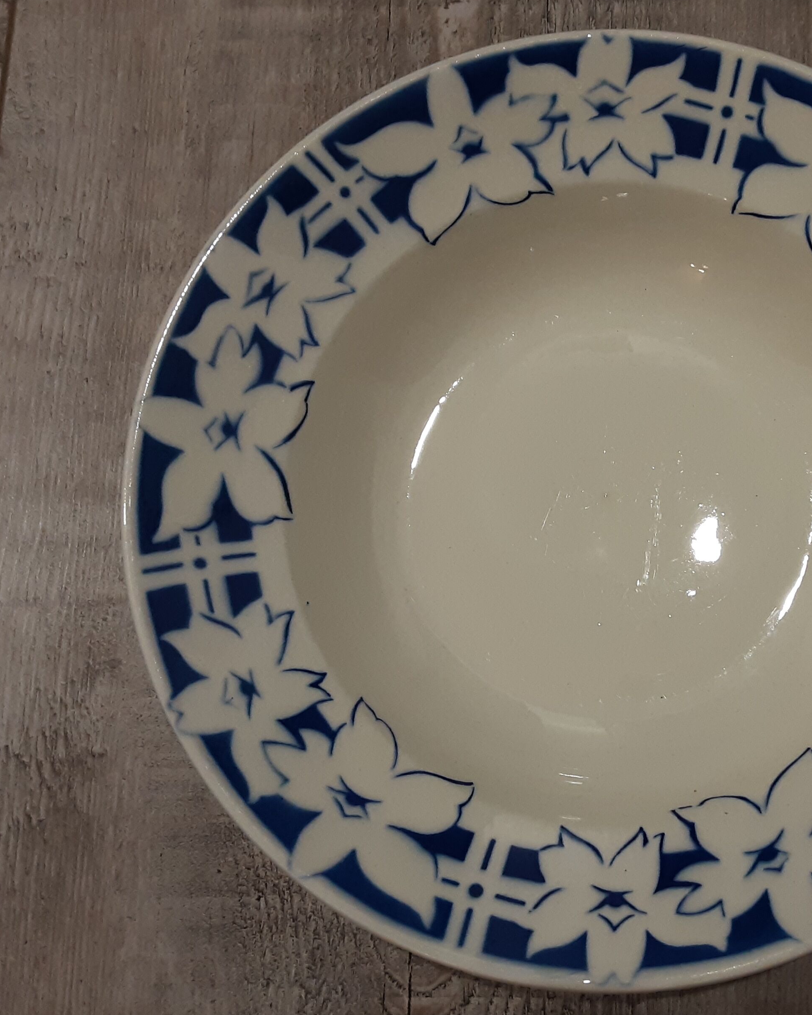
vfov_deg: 49.1
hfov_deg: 39.1
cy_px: 509
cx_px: 602
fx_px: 1111
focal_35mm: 37
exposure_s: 1/50
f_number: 1.9
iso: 160
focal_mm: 2.9
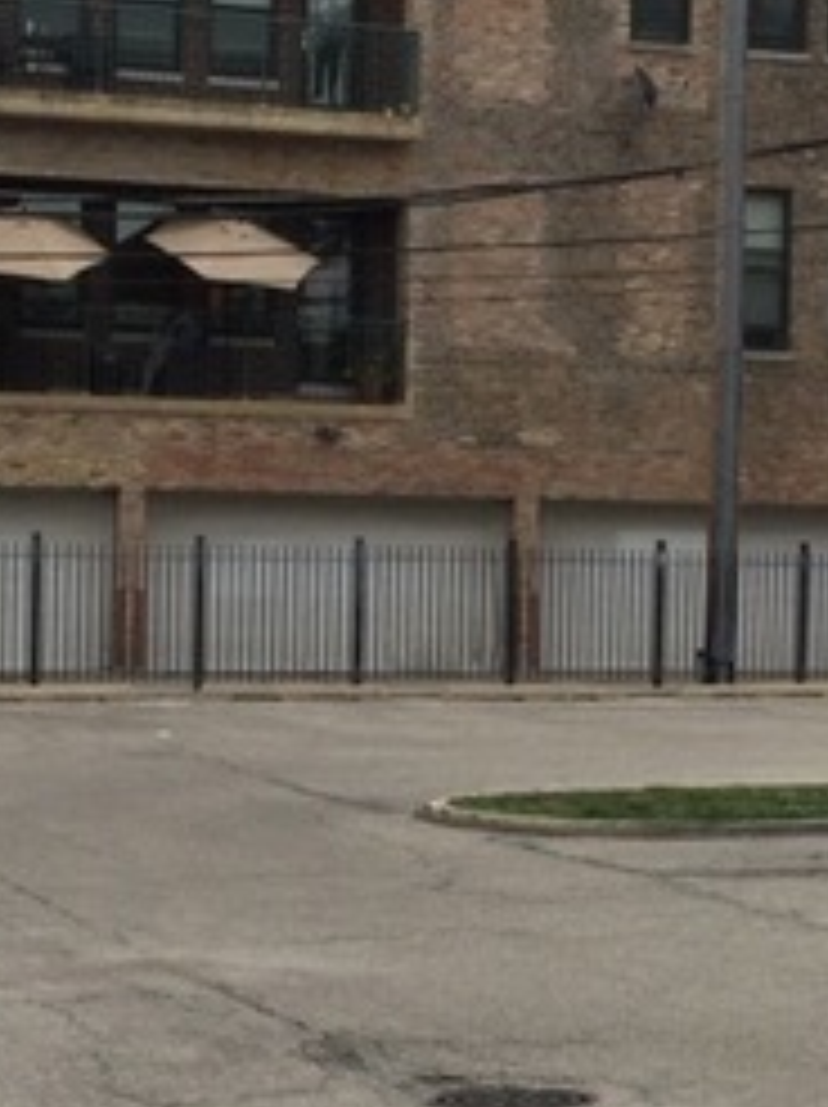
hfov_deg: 14.6
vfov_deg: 19.5
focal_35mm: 101
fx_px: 3227
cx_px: 454
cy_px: 644
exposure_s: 1/328
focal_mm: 3.3
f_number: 2.4
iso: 25
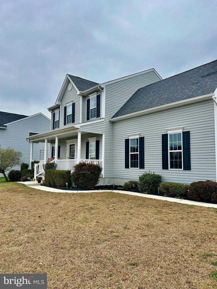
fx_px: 217
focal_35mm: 26
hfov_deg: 53.1
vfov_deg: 67.3
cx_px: 108
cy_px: 144
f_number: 1.5
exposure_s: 1/1135
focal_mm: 5.7
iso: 50
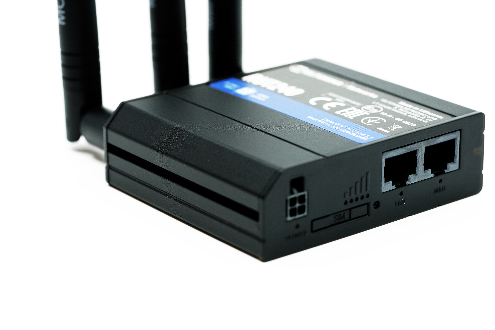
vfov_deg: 15.2
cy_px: 165
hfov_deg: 22.6
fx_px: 1237
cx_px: 248
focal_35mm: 90
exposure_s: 1/15
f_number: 6.3
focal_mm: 90
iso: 100
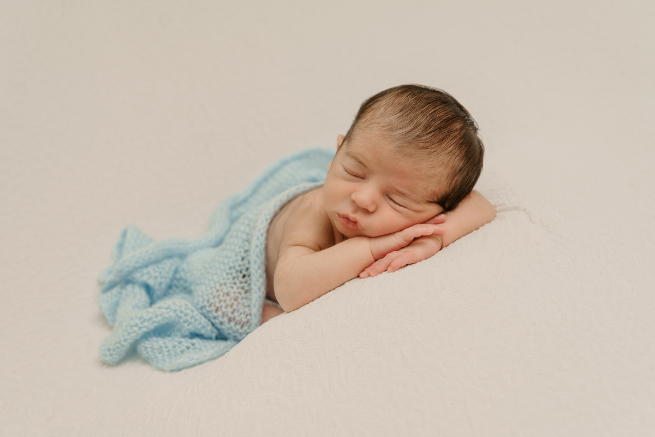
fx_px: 910
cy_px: 218
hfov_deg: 39.6
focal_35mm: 50
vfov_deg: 27.0
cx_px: 328
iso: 500
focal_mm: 50
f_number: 3.5
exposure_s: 1/200
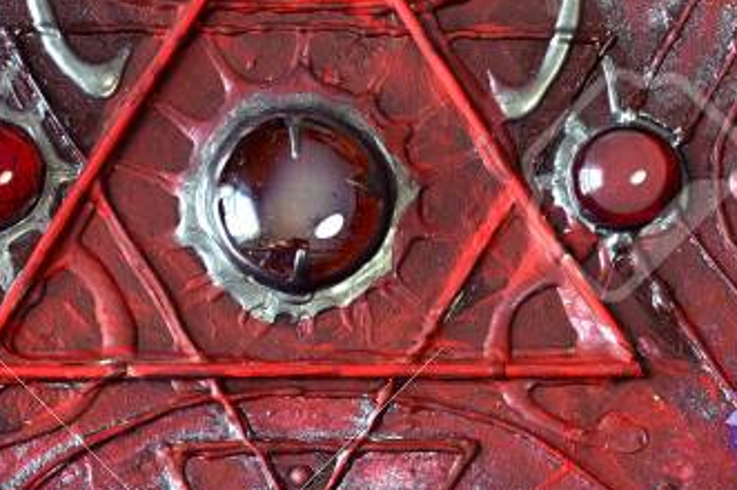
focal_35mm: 236
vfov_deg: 5.8
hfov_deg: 8.7
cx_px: 212
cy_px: 94
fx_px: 4827
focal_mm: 60
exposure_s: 1/20
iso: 125
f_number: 5
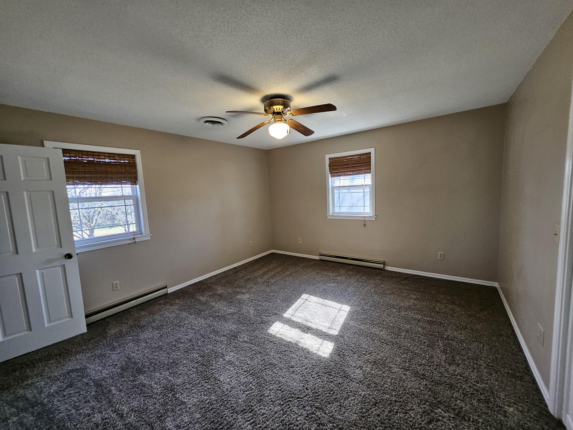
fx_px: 215
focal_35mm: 13
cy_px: 215
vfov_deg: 89.9
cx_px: 286
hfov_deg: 106.2
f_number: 2.2
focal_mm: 1.74
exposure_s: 1/60
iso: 200
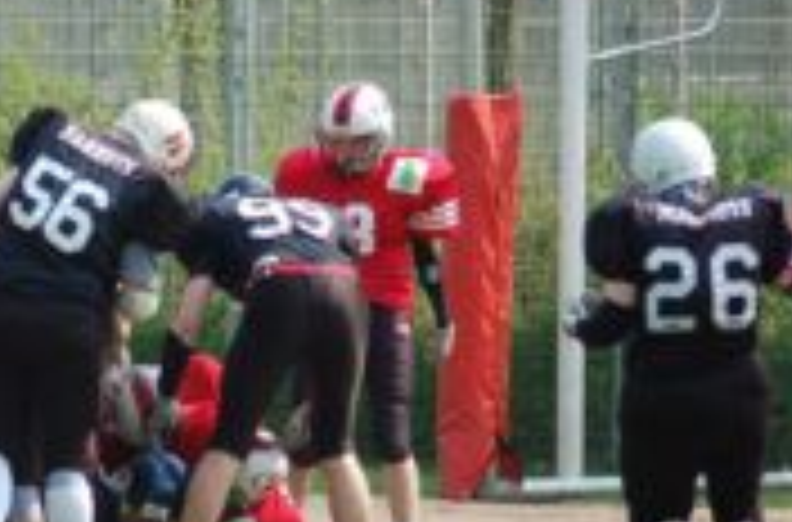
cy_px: 392
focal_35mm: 464
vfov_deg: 2.9
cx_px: -16
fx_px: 10172
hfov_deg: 4.5
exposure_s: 1/1000
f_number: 4.2
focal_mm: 120
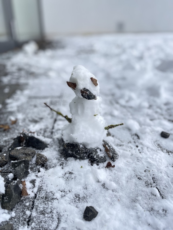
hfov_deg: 53.1
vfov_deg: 67.3
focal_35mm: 26
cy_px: 115
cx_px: 86
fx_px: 173
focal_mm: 4.2
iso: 40
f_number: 1.6
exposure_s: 1/121
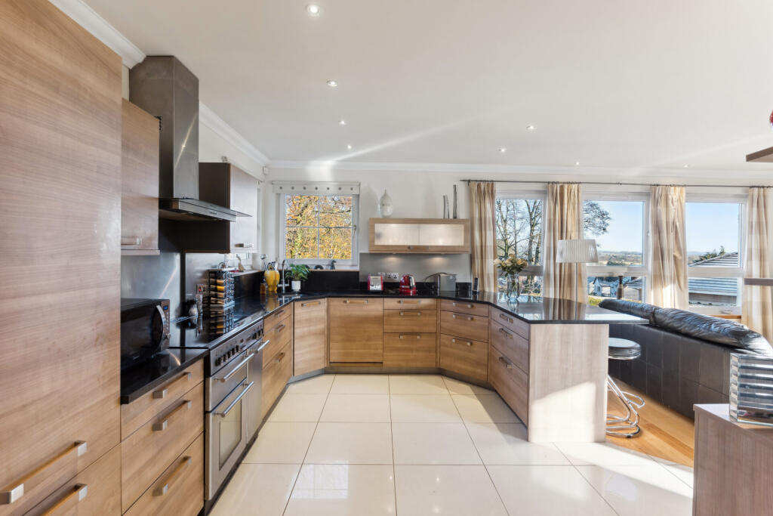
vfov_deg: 70.5
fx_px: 365
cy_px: 258
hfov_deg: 93.3
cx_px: 386
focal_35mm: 17
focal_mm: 16
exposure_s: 1/40
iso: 400
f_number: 8
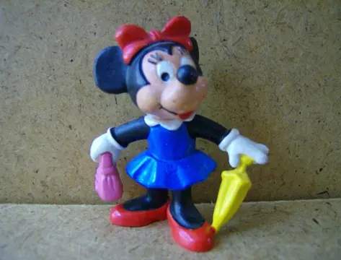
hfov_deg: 51.1
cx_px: 170
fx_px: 357
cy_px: 130
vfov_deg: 40.0
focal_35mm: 36
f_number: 2.8
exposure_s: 1/64
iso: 192
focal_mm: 6
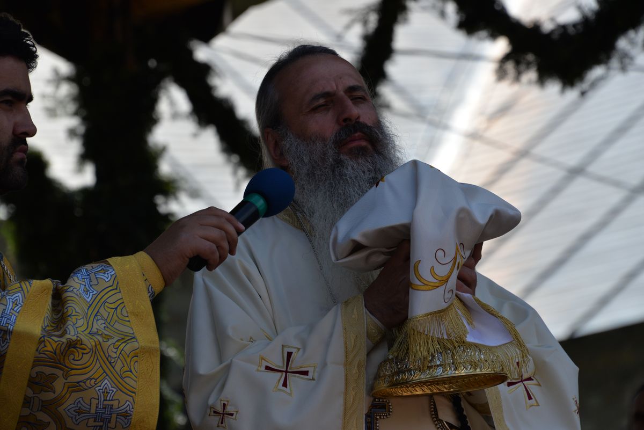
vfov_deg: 4.6
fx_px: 5368
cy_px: 215
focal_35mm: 300
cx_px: 322
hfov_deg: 6.9
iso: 640
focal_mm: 300
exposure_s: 1/1250
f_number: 9
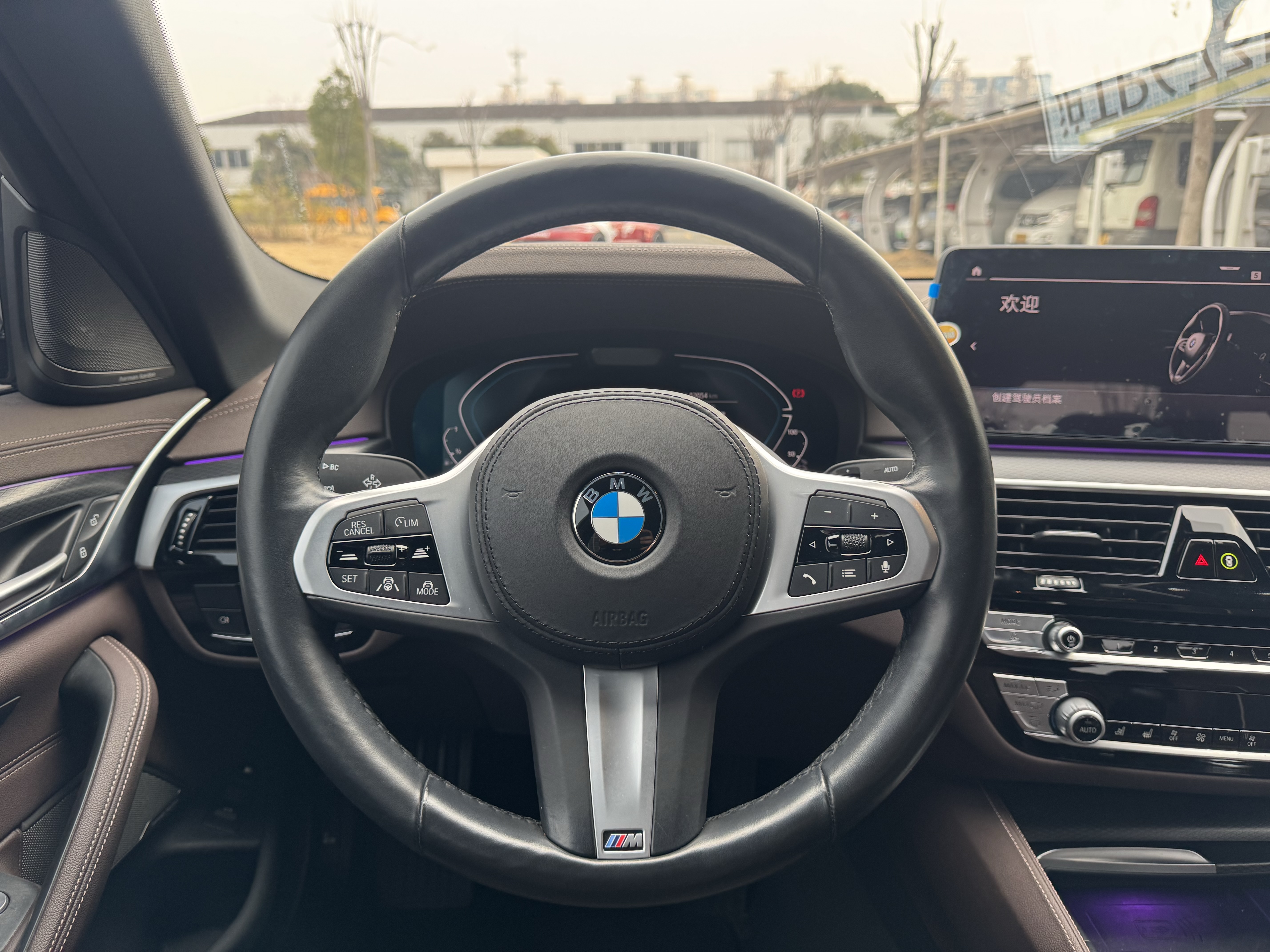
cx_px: 635
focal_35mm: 24
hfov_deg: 71.6
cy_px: 476
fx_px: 881
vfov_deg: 56.8
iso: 100
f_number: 1.78
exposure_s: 1/81
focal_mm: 6.76
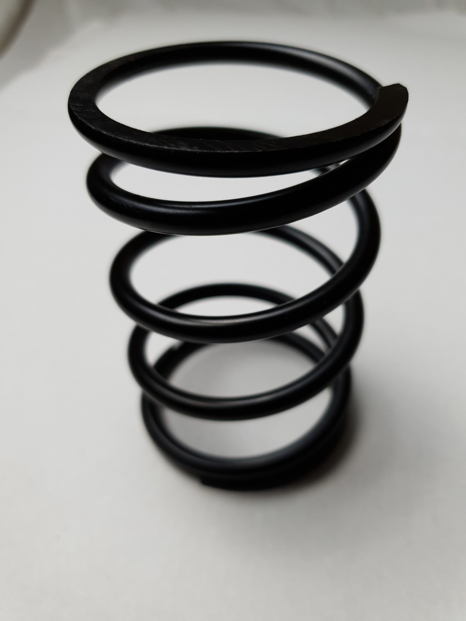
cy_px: 310
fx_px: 467
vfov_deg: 67.3
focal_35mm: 26
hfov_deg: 53.1
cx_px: 233
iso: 50
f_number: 1.5
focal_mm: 4.3
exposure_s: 1/100
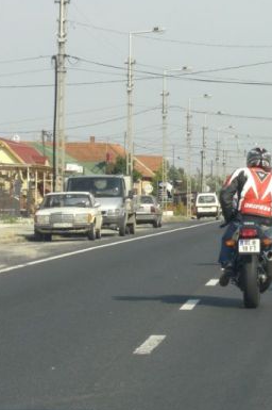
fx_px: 2100
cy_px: 227
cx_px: 311
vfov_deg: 11.1
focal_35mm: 185
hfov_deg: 7.4
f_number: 7.6
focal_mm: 18.9
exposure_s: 1/320
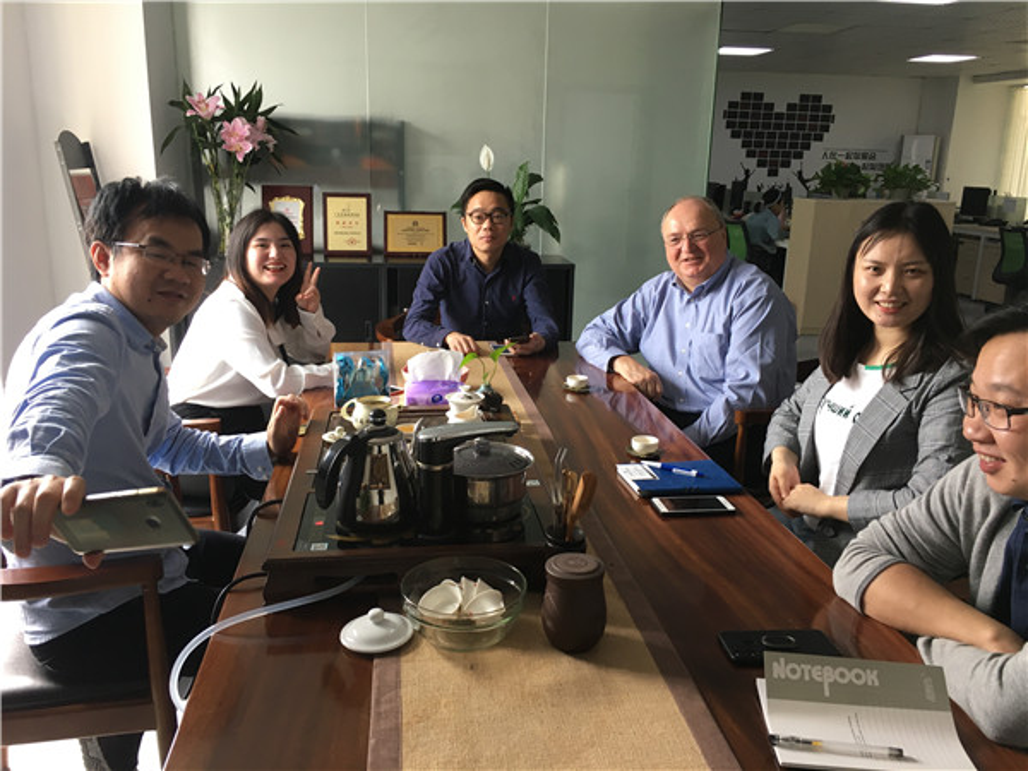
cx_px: 514
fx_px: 861
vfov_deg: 48.2
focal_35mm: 29
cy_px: 386
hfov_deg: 61.7
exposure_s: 1/33
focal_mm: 4.15
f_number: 2.2
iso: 25
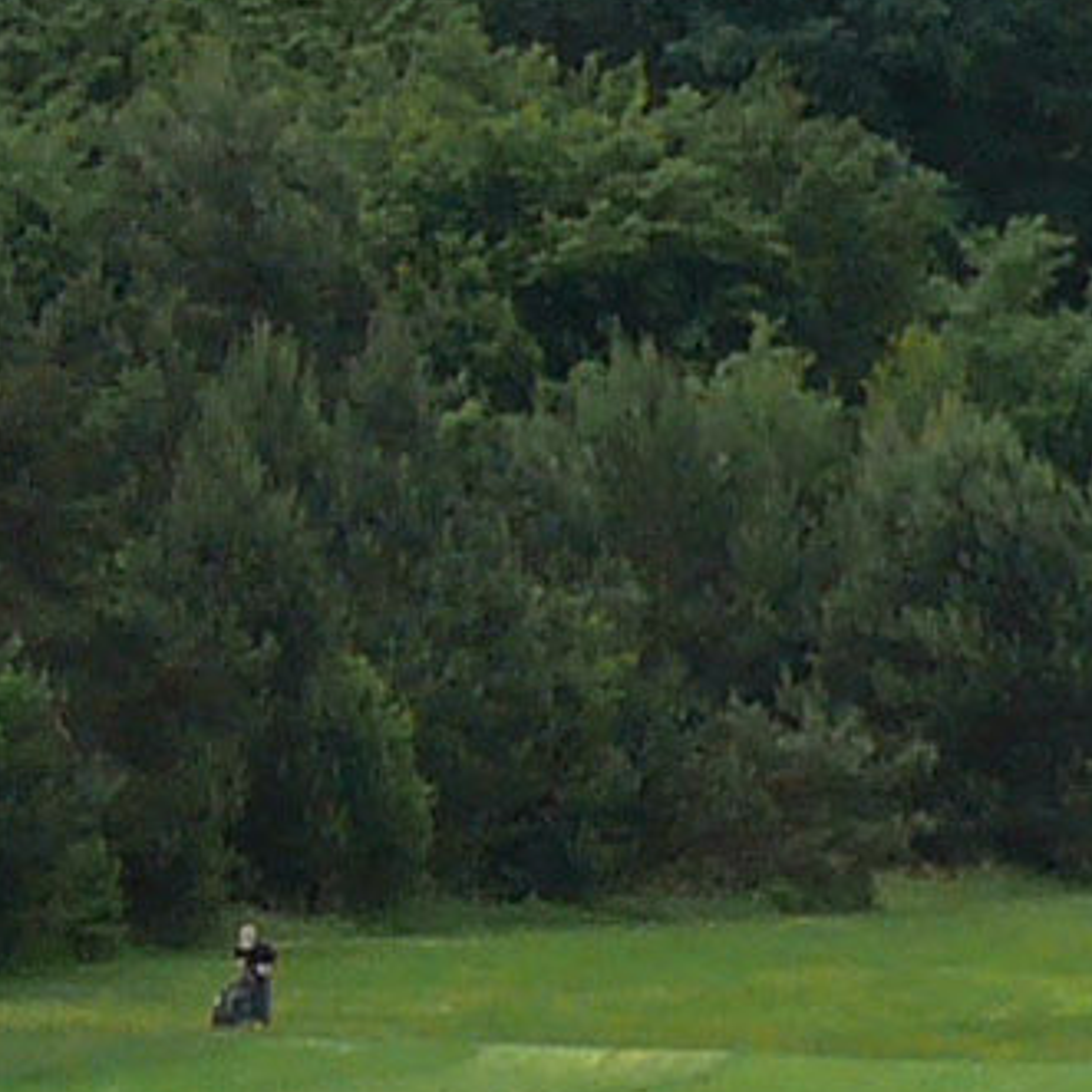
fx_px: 27339
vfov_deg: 2.3
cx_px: 2710
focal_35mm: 766
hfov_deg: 2.3
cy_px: 1847
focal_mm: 16.8
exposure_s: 1/200
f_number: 5.6
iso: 100
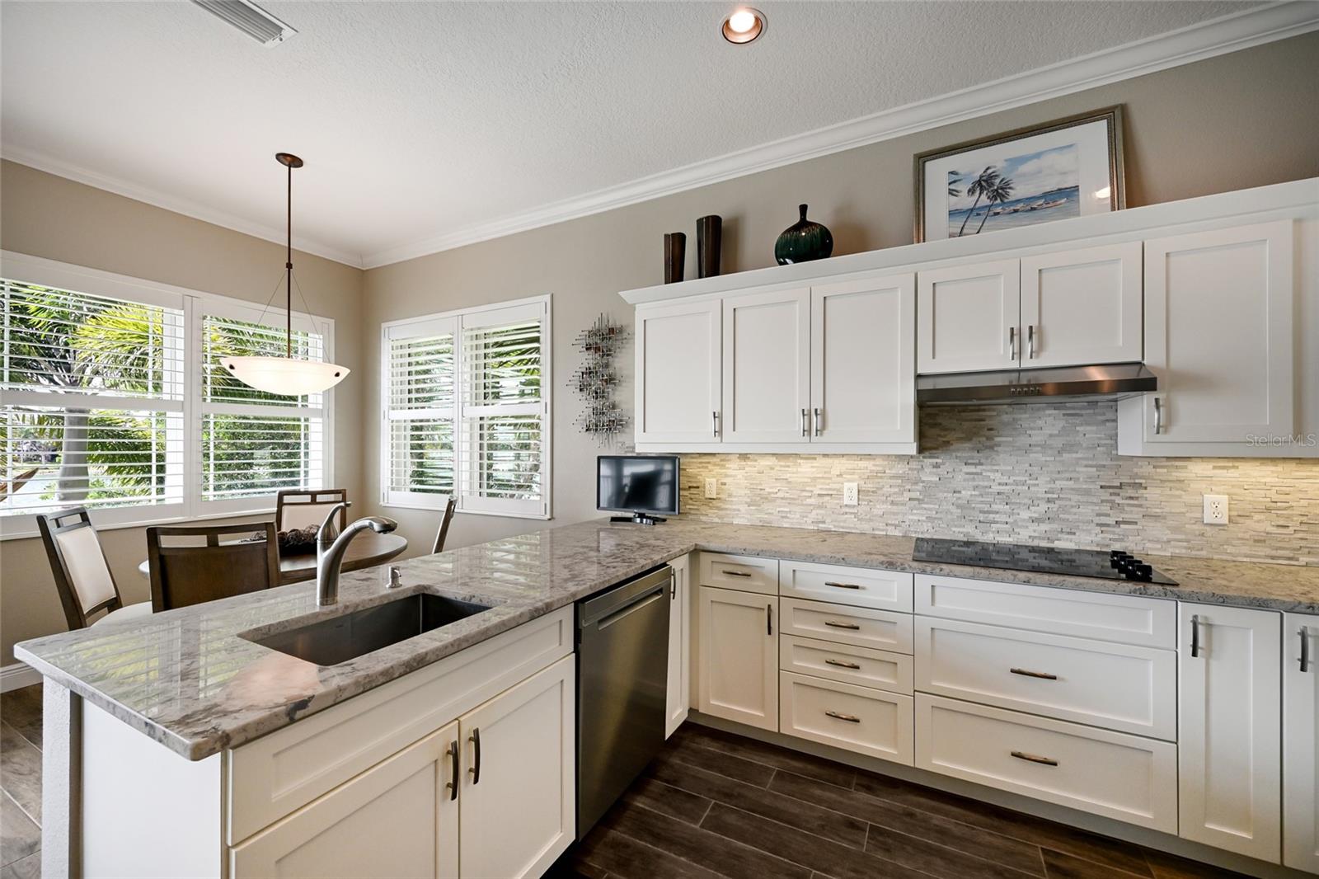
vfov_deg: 81.2
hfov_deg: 104.3
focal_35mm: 14
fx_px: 513
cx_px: 660
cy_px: 440
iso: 800
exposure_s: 1/50
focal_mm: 14
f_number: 8
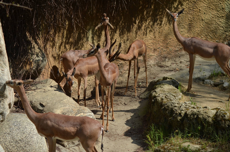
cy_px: 76
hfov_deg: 19.5
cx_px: 115
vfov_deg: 13.0
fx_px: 669
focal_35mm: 105
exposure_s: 1/800
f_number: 7.1
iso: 200
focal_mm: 70
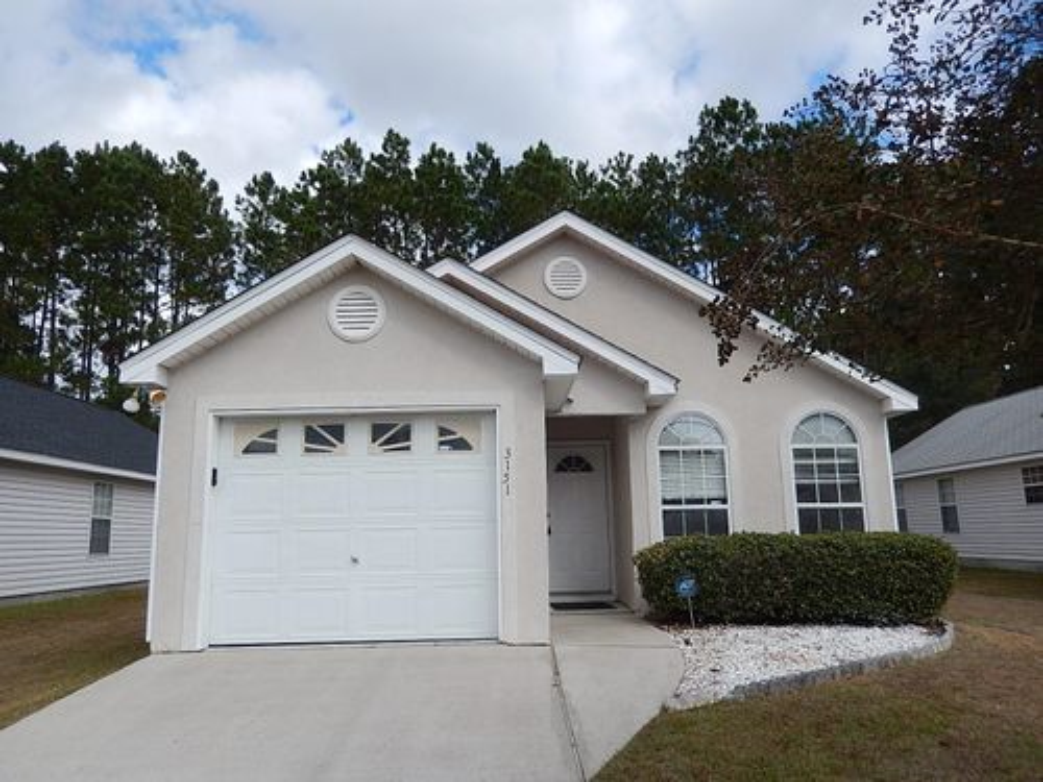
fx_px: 753
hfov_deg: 69.4
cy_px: 391
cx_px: 522
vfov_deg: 54.9
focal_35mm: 25
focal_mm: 4.5
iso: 125
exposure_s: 1/1250
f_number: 3.4
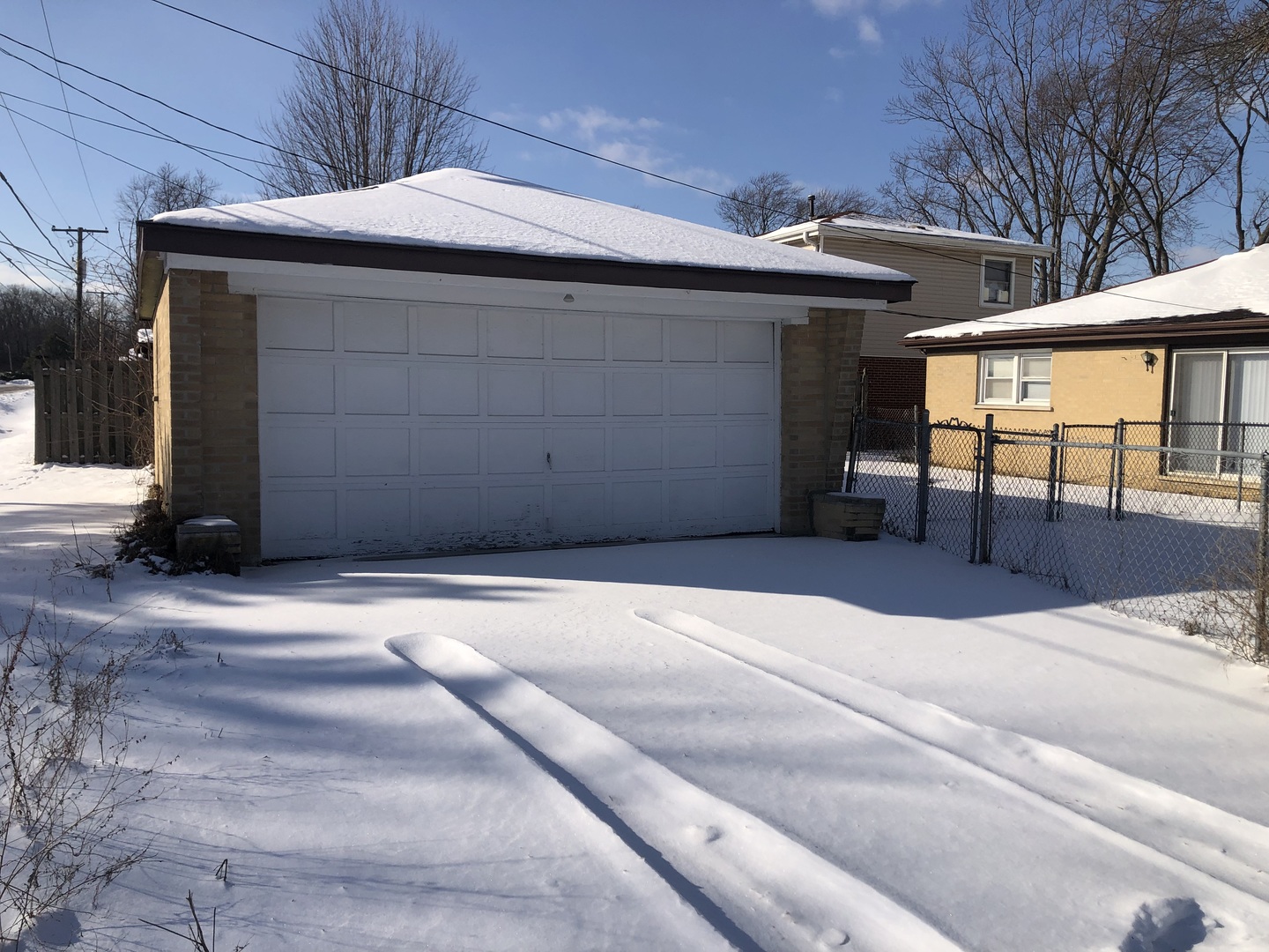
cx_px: 634
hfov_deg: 63.4
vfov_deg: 49.7
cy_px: 476
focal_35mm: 28
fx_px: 1026
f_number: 1.8
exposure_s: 1/4000
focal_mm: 3.99
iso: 25
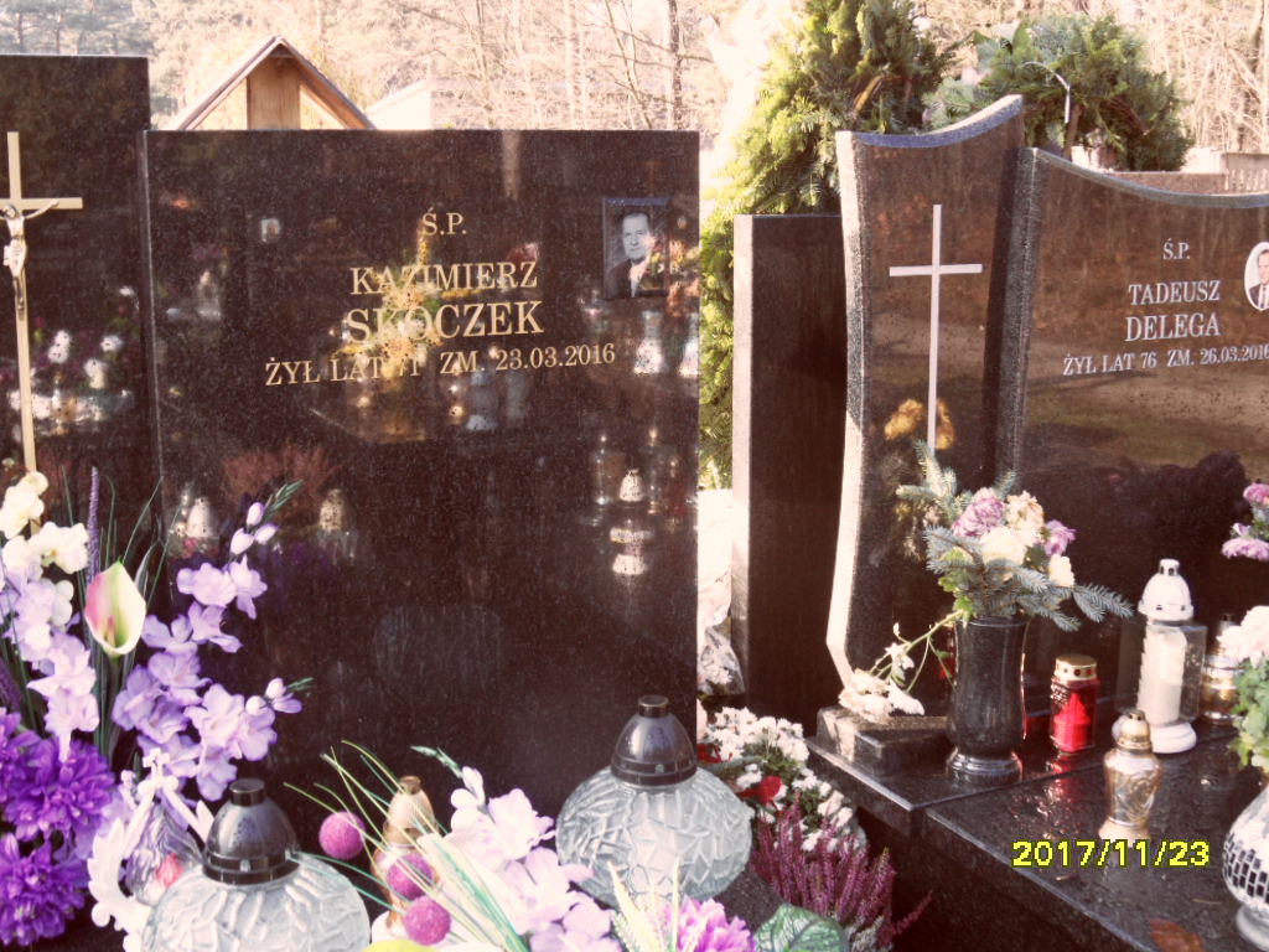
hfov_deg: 46.8
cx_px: 634
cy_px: 476
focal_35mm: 40
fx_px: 1466
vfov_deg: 36.0
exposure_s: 1/60
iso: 100
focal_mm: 6.5
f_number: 3.6
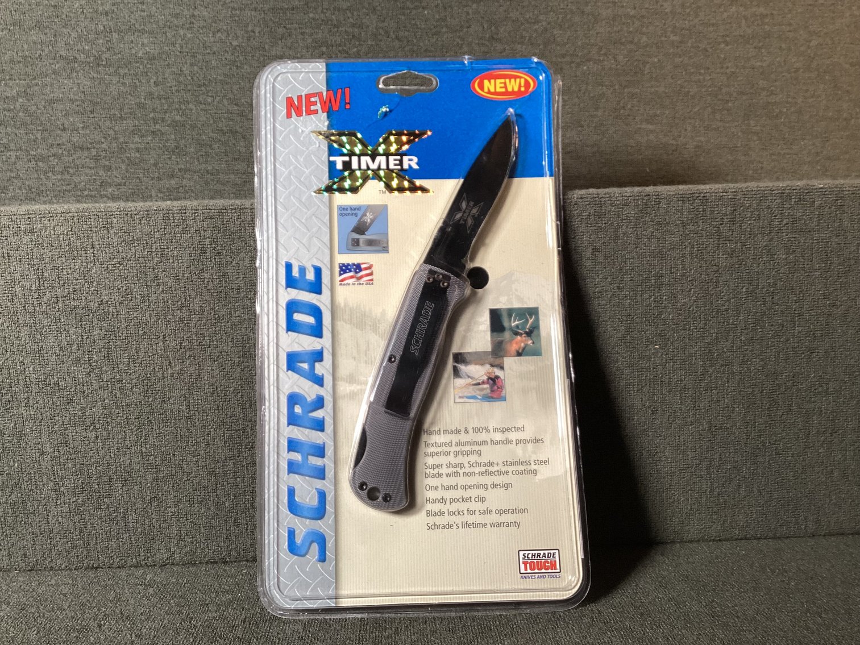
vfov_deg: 45.4
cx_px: 430
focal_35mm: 31
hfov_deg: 58.3
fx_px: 770
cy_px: 322
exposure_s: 1/50
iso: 125
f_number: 2.4
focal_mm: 3.3
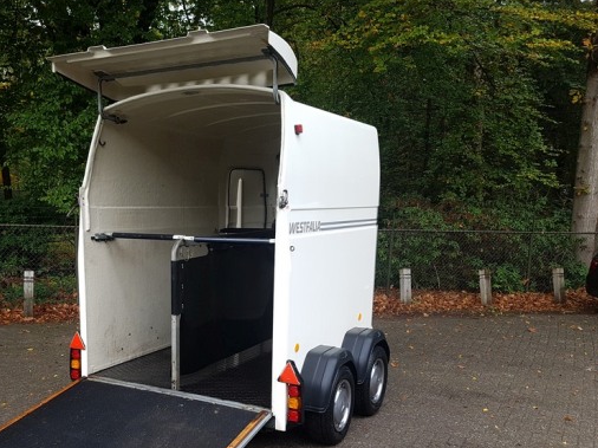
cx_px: 196
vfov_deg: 39.2
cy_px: 295
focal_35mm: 36
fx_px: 622
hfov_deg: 50.4
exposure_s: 1/134
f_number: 1.7
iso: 50
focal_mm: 4.2
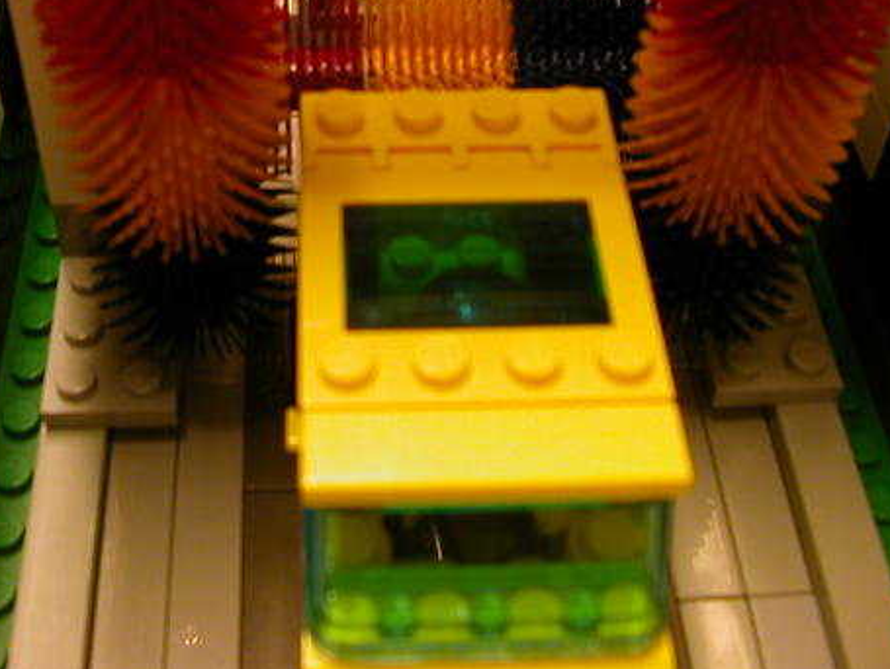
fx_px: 1338
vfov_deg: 27.9
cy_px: 209
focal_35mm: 52
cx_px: 350
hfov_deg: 36.6
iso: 100
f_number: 2.7
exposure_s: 1/14.7
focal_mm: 5.6
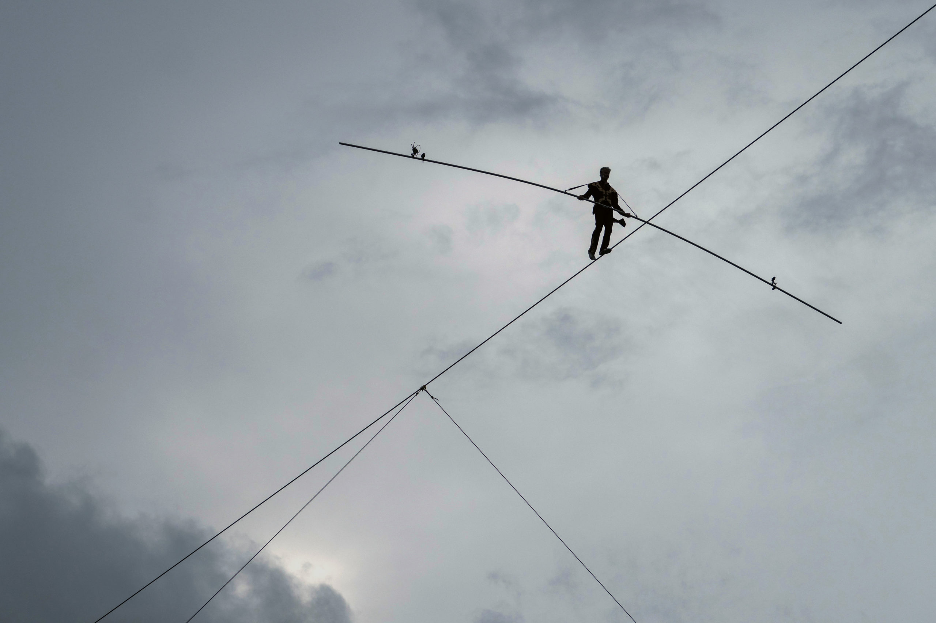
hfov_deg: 18.3
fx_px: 2910
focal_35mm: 112
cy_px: 312
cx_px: 468
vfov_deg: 12.2
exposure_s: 1/4000
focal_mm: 75
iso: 100
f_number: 3.2
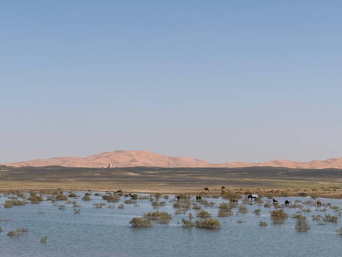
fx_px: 1186
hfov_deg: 16.4
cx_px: 171
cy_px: 128
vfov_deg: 12.3
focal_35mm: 120
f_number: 2.8
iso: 50
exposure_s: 1/2525
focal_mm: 15.66
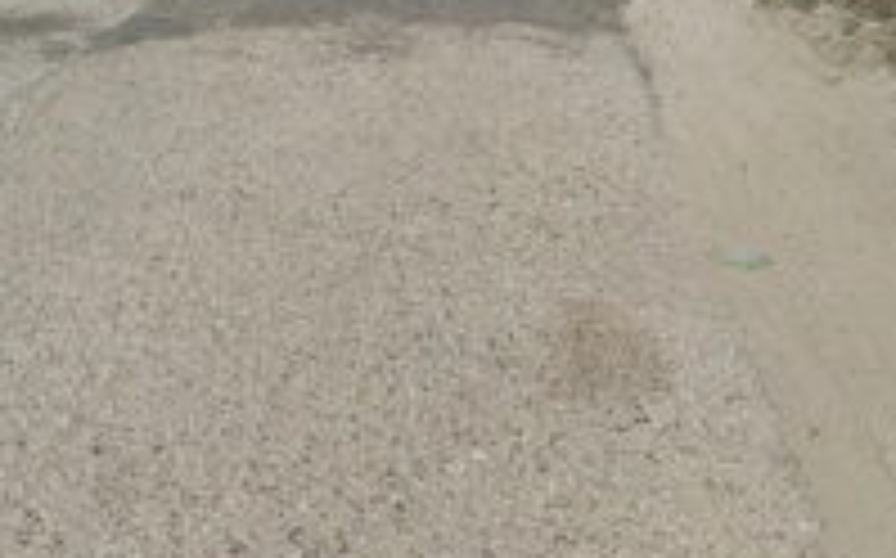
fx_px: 1196
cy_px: -245
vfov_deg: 22.3
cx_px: 234
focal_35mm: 49
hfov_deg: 40.1
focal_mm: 6.06
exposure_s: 1/3480
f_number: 1.8
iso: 50
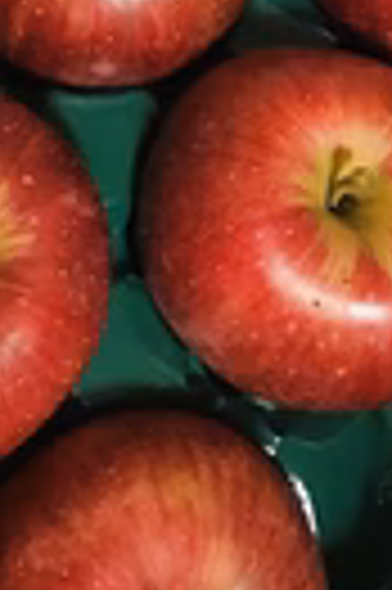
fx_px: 1457
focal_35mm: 89
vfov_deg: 20.2
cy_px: -257
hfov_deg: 15.2
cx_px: 81
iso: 80
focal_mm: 3.99
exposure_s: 1/16
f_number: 1.8
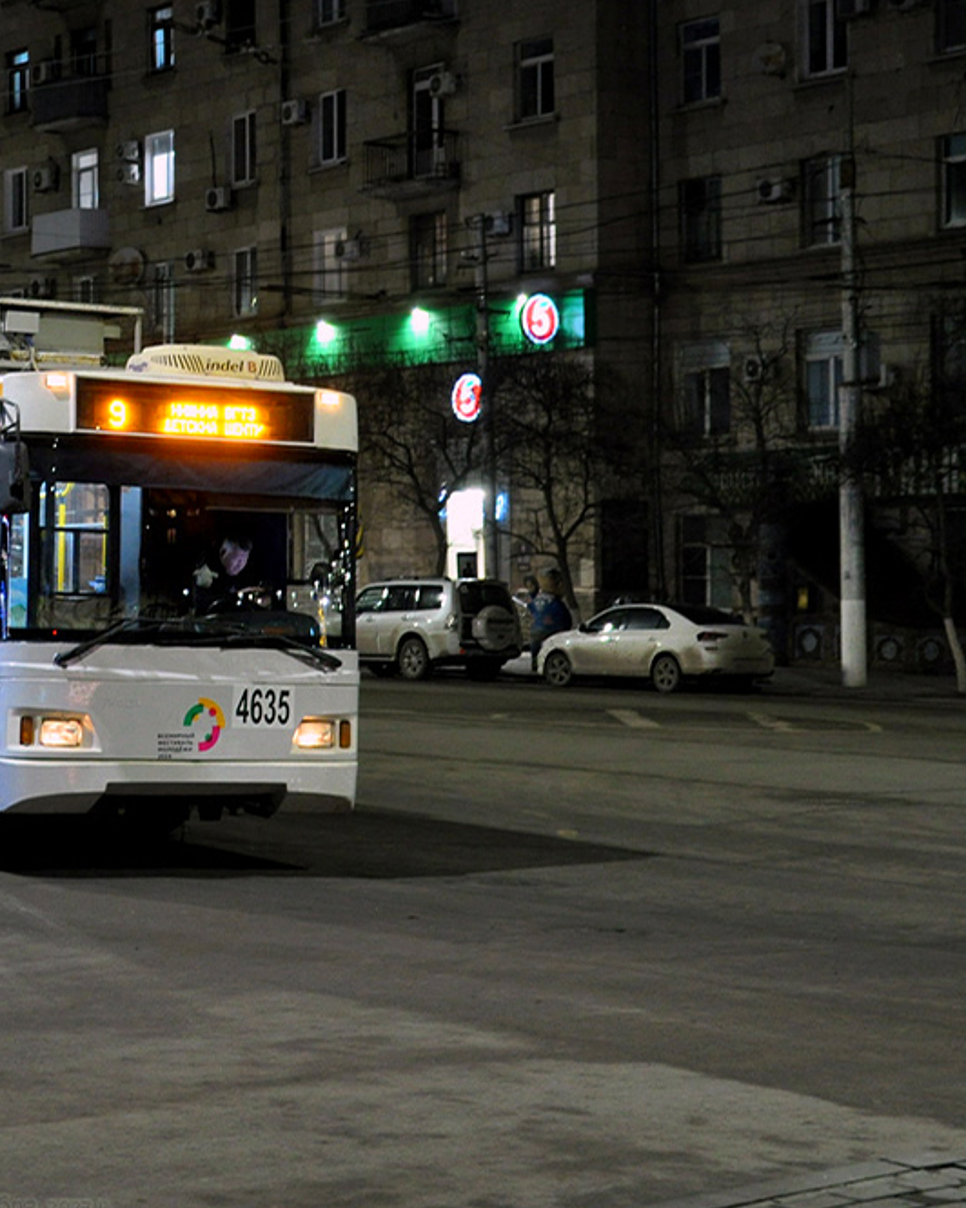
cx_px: -44
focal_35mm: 77
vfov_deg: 24.7
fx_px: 2752
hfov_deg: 19.2
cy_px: 435
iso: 800
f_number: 4
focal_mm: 26
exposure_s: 1/6
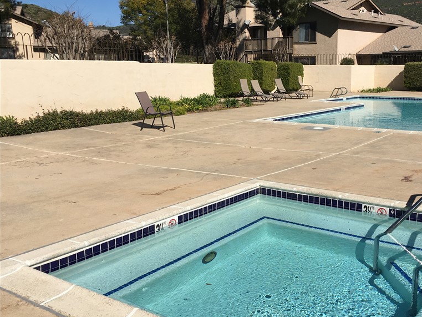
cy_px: 178
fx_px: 476
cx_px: 283
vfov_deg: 36.8
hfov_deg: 47.0
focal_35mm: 39
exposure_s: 1/3497
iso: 25
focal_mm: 4.15
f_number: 2.2
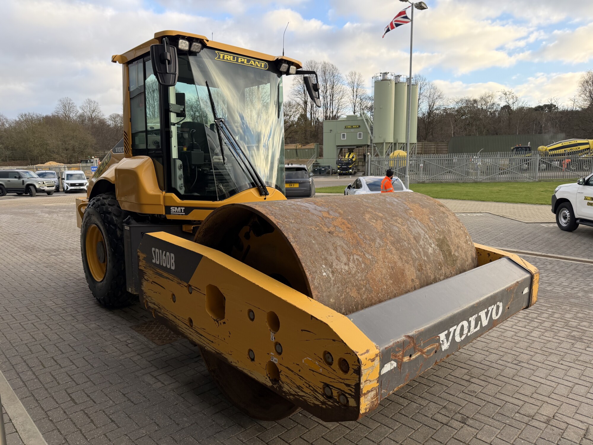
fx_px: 411
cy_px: 222
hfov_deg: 71.6
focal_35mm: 24
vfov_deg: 56.8
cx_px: 296
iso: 100
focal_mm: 6.76
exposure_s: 1/649
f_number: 1.78
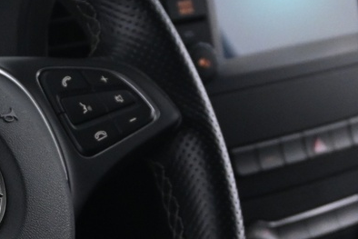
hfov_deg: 13.0
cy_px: 163
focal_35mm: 154
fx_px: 1532
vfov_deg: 8.9
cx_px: -69
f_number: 4.2
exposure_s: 1/15
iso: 1600
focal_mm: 25
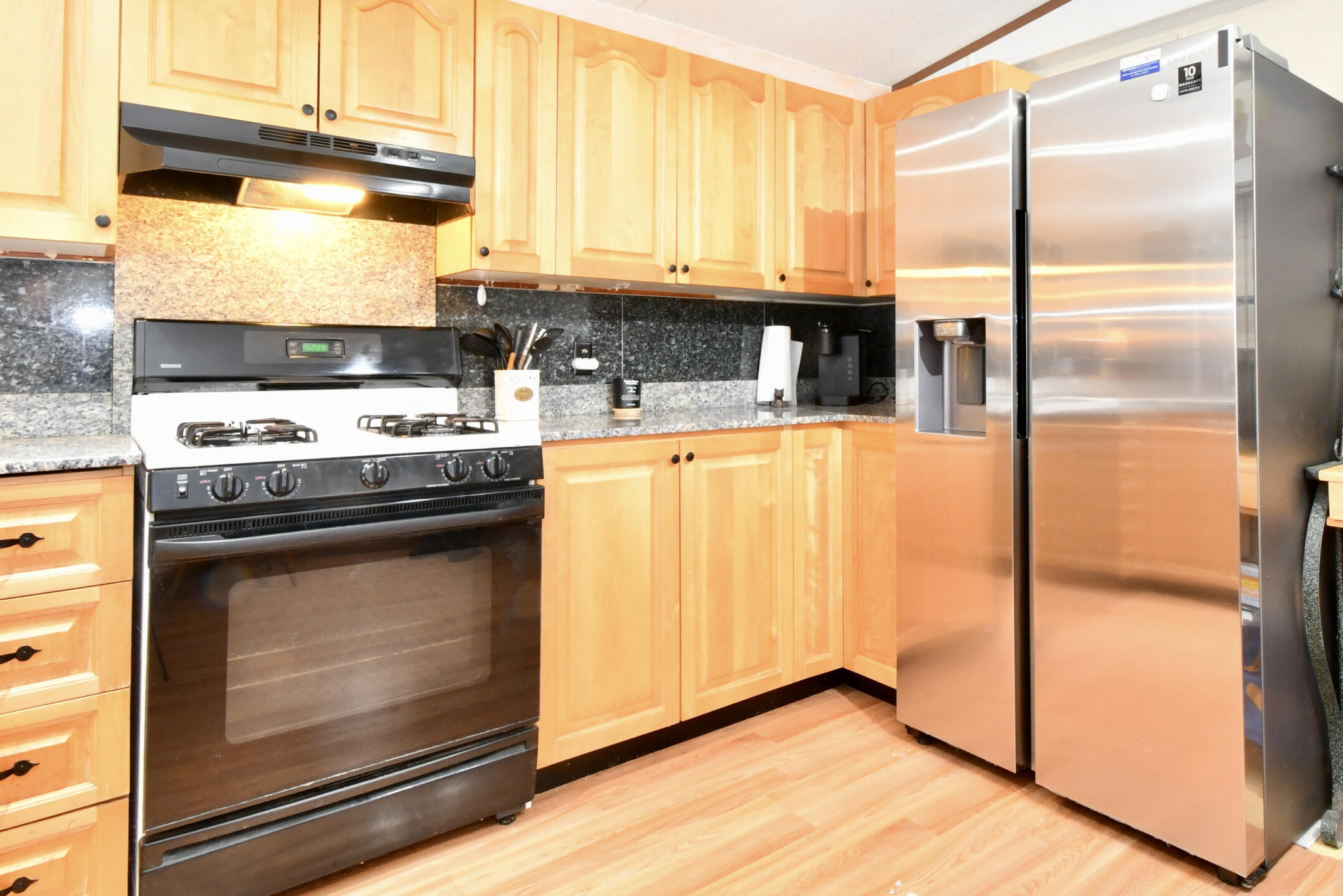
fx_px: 783
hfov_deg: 80.9
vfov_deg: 58.7
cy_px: 332
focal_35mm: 21
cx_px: 743
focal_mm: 10
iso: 1250
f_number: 14
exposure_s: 1/2.5
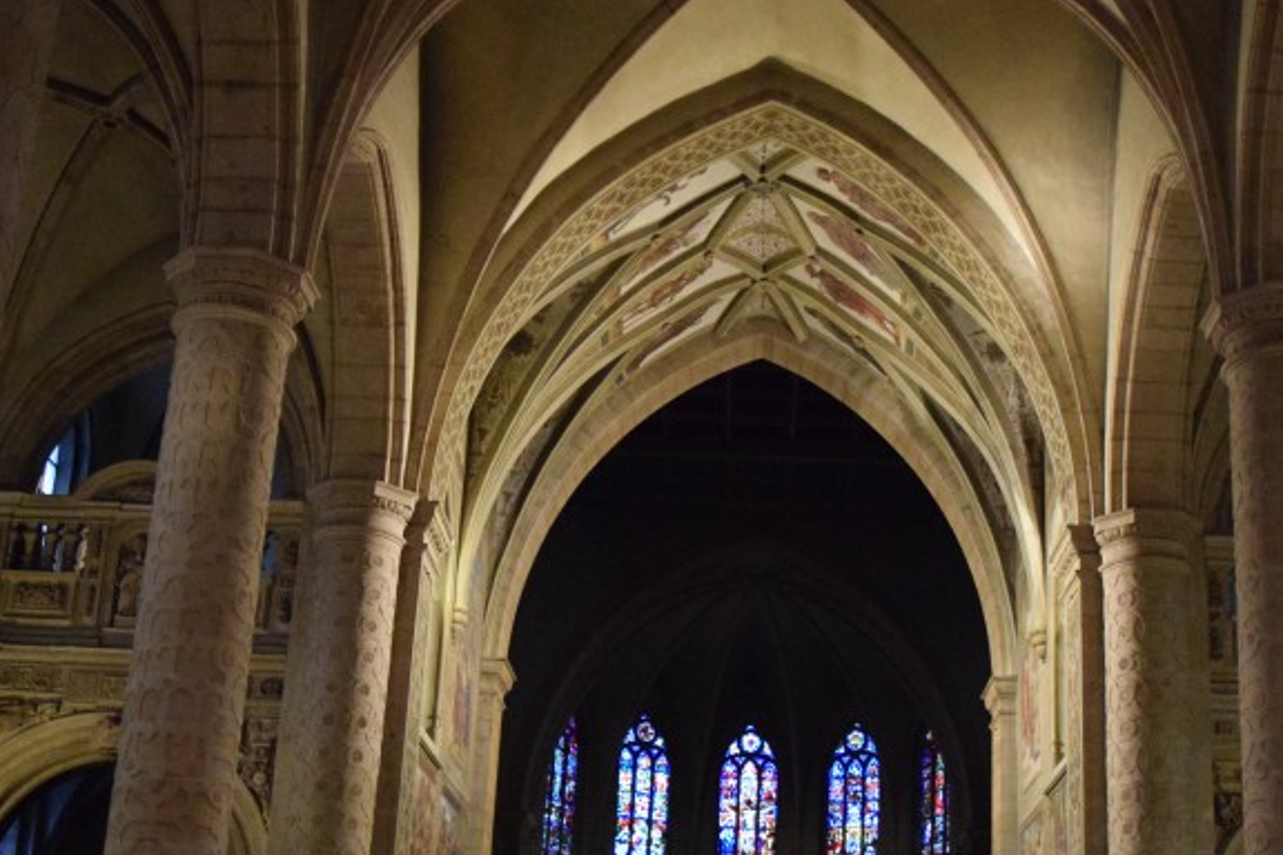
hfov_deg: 41.1
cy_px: 648
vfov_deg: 27.7
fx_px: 1711
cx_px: 715
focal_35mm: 48
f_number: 3.5
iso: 6400
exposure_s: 1/60
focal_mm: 18
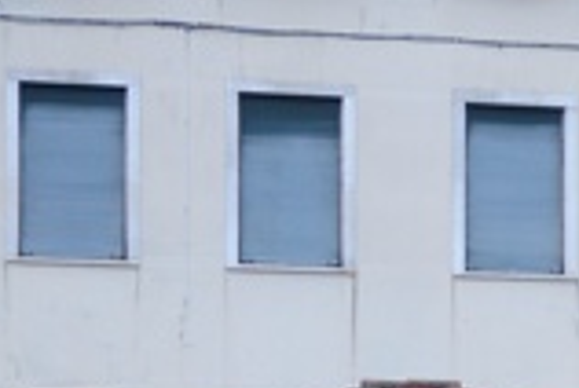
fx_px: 3867
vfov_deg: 5.7
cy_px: 582
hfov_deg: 8.4
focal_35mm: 240
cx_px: 814
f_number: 2.8
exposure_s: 1/80
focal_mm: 48
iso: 640
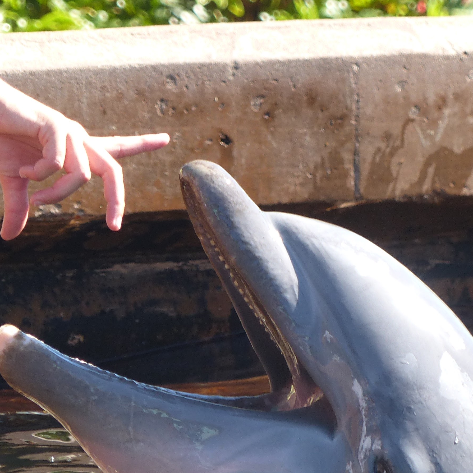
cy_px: 195
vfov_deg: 2.1
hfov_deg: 2.1
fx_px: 12831
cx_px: 336
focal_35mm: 830
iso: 100
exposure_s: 1/250
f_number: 4
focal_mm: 75.6
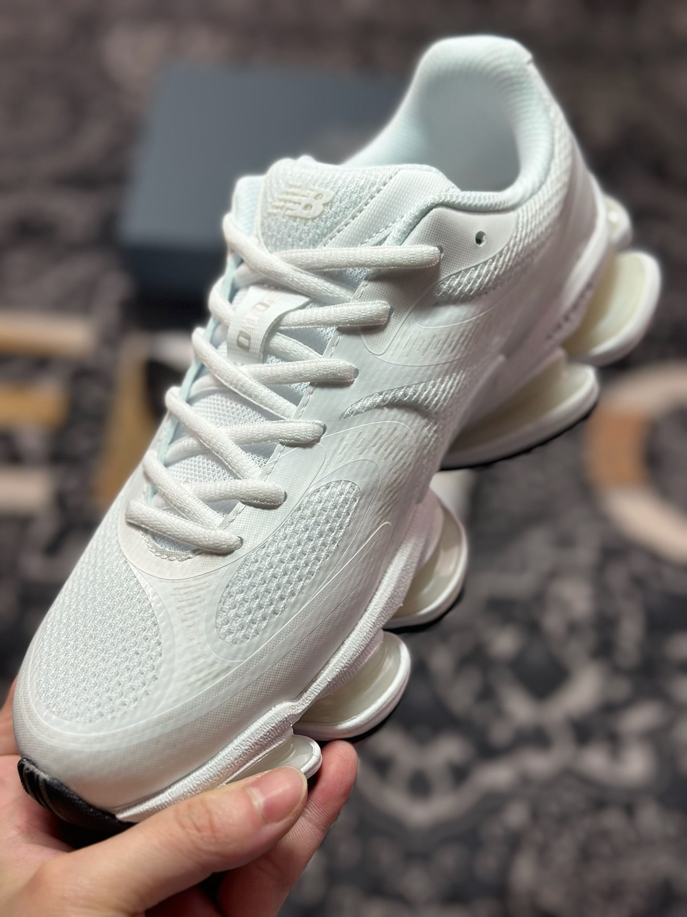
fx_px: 1270
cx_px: 344
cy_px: 458
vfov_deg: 39.7
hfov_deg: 30.3
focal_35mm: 48
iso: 80
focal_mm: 6.86
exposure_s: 1/850
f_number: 1.78
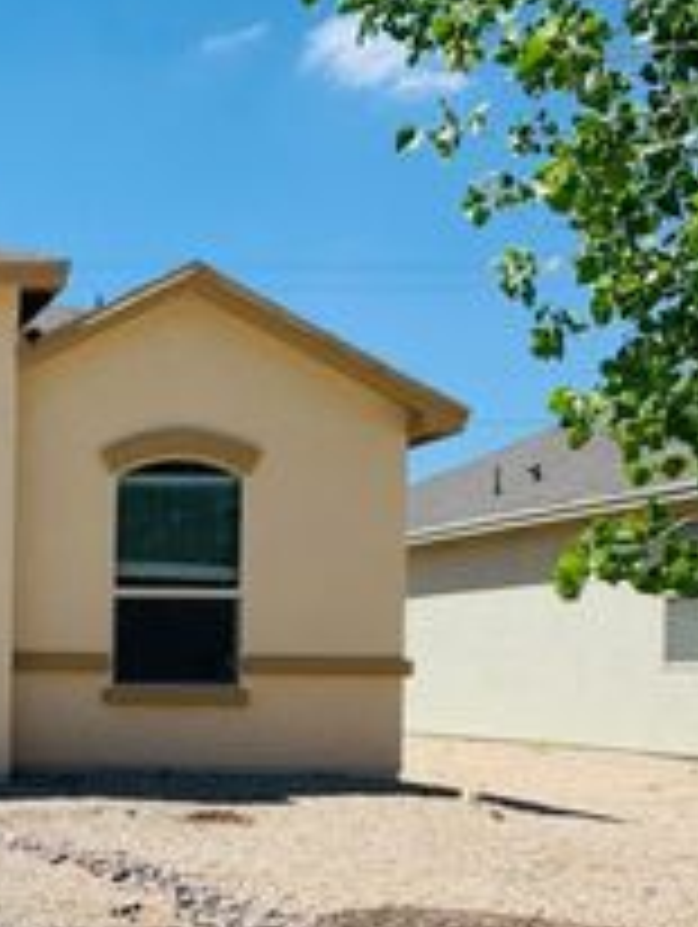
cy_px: 718
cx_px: -243
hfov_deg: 20.9
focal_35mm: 63
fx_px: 1690
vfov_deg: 30.1
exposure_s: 1/3937
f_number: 1.8
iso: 25
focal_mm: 4.25
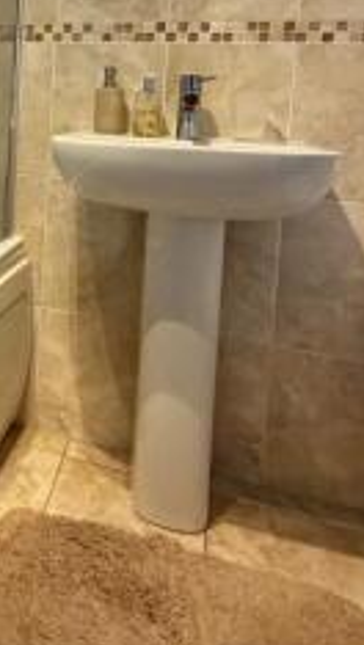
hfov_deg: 27.2
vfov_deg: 50.0
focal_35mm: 38
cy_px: 139
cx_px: -84
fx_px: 651
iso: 200
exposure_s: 1/121
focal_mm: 2.22
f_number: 2.2
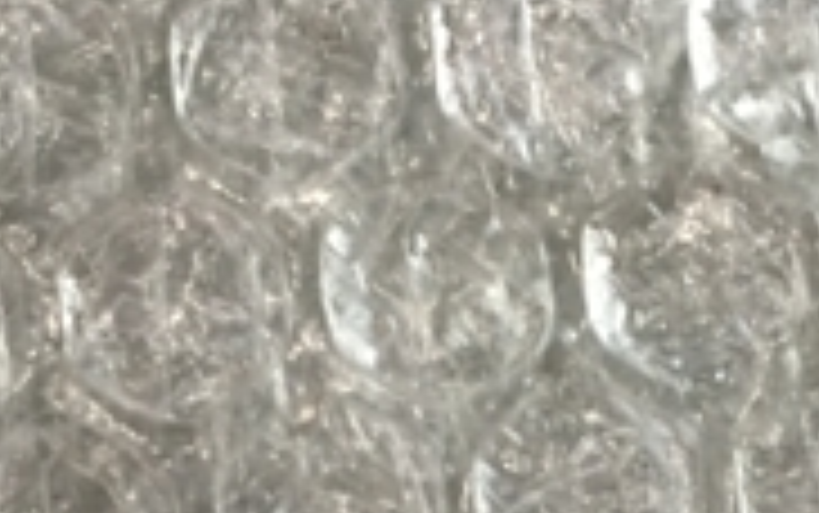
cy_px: 954
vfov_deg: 11.2
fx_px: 2412
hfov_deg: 19.1
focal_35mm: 108
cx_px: 639
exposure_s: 1/30
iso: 80
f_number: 2.2
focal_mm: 4.15
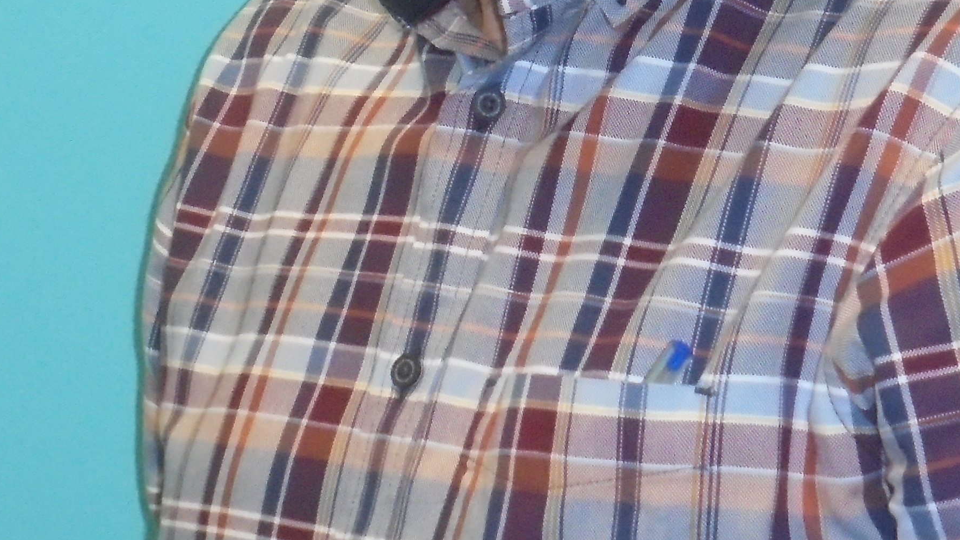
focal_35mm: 135
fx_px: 3437
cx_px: 595
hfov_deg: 15.9
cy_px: -270
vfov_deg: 8.8
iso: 400
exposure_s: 1/50
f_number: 4.5
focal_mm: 7.8
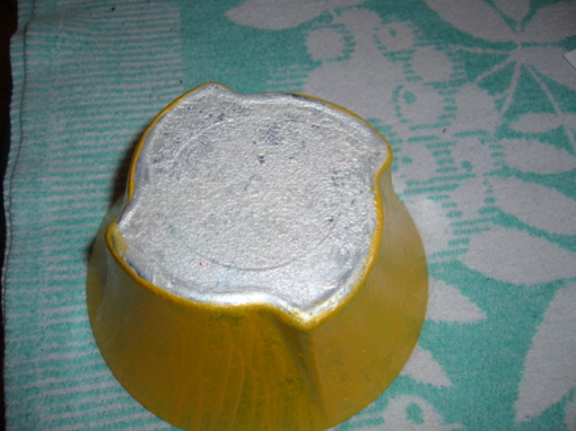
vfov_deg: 39.6
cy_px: 212
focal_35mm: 36
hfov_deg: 51.4
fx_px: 599
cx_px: 285
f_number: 2.8
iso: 100
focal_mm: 5.8
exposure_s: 1/30
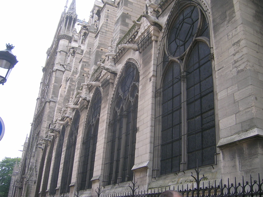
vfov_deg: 40.7
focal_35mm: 35
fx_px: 266
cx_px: 132
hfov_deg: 52.6
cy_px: 98
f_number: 2.8
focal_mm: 5.4
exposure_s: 1/379
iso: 50
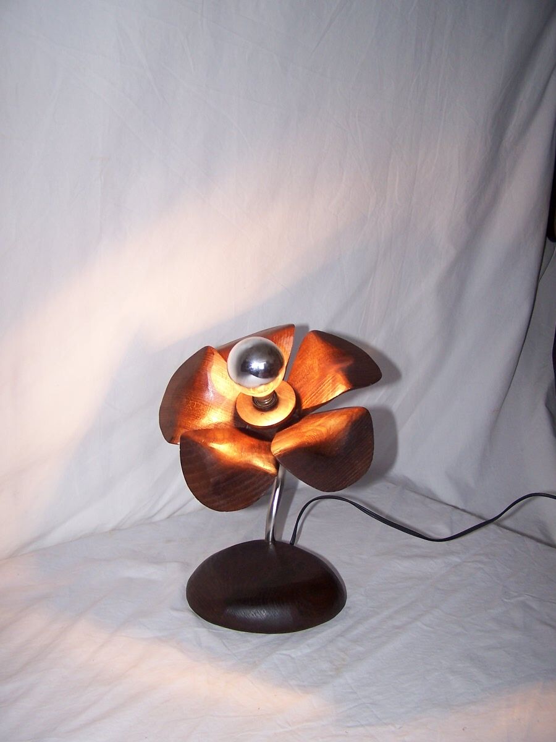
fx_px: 814
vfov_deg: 49.0
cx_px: 278
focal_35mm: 38
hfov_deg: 37.7
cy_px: 371
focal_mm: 6.3
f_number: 2.8
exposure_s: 1/60
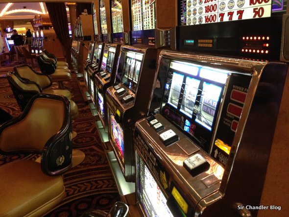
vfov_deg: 43.0
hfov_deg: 55.3
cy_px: 108
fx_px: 276
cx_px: 144
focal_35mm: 33
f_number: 2.4
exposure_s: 1/20
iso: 400
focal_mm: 4.13
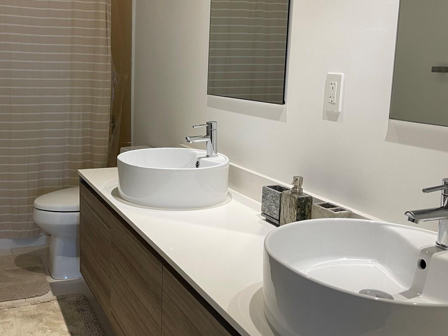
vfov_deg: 36.7
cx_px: 142
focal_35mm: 39
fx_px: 505
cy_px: 138
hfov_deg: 47.0
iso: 80
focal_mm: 5.1
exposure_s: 1/60
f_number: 1.6
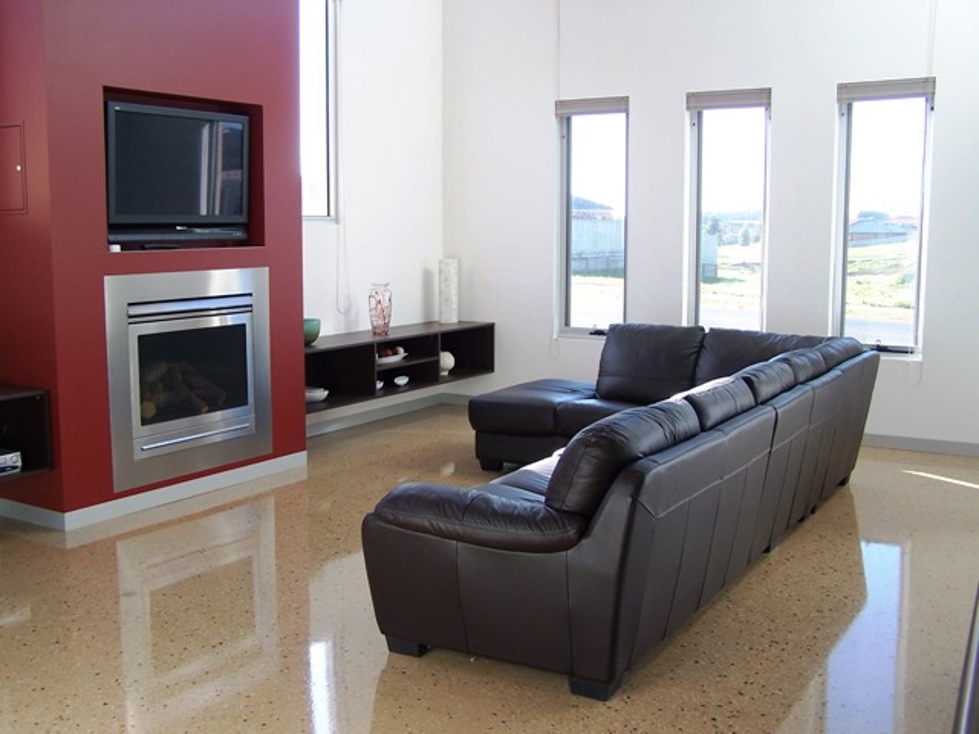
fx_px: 1075
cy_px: 367
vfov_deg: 37.7
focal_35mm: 38
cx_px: 490
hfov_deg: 49.0
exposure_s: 1/60
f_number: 2.8
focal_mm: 6.3
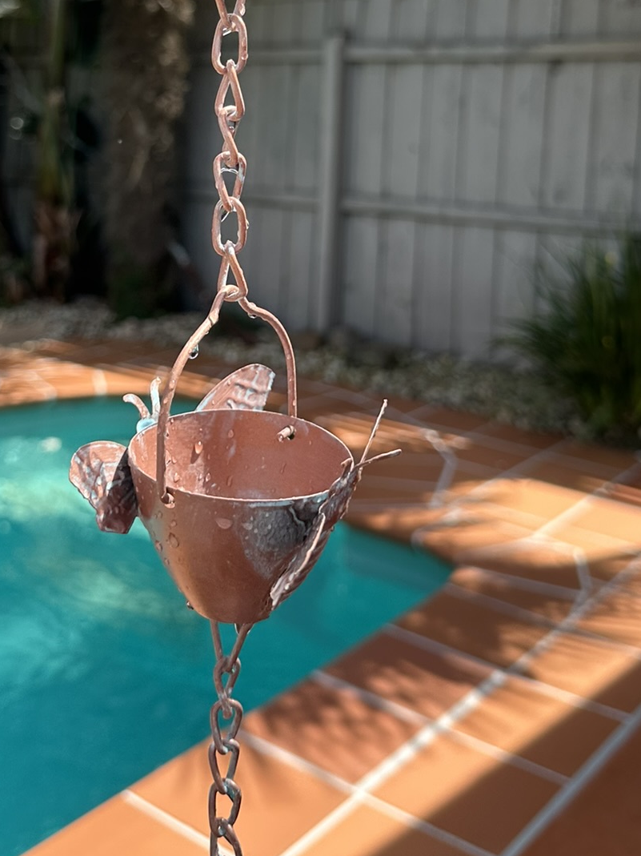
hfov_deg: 31.4
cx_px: 266
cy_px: 150
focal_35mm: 46
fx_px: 1136
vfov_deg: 39.3
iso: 80
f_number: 1.78
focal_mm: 6.86
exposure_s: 1/1009
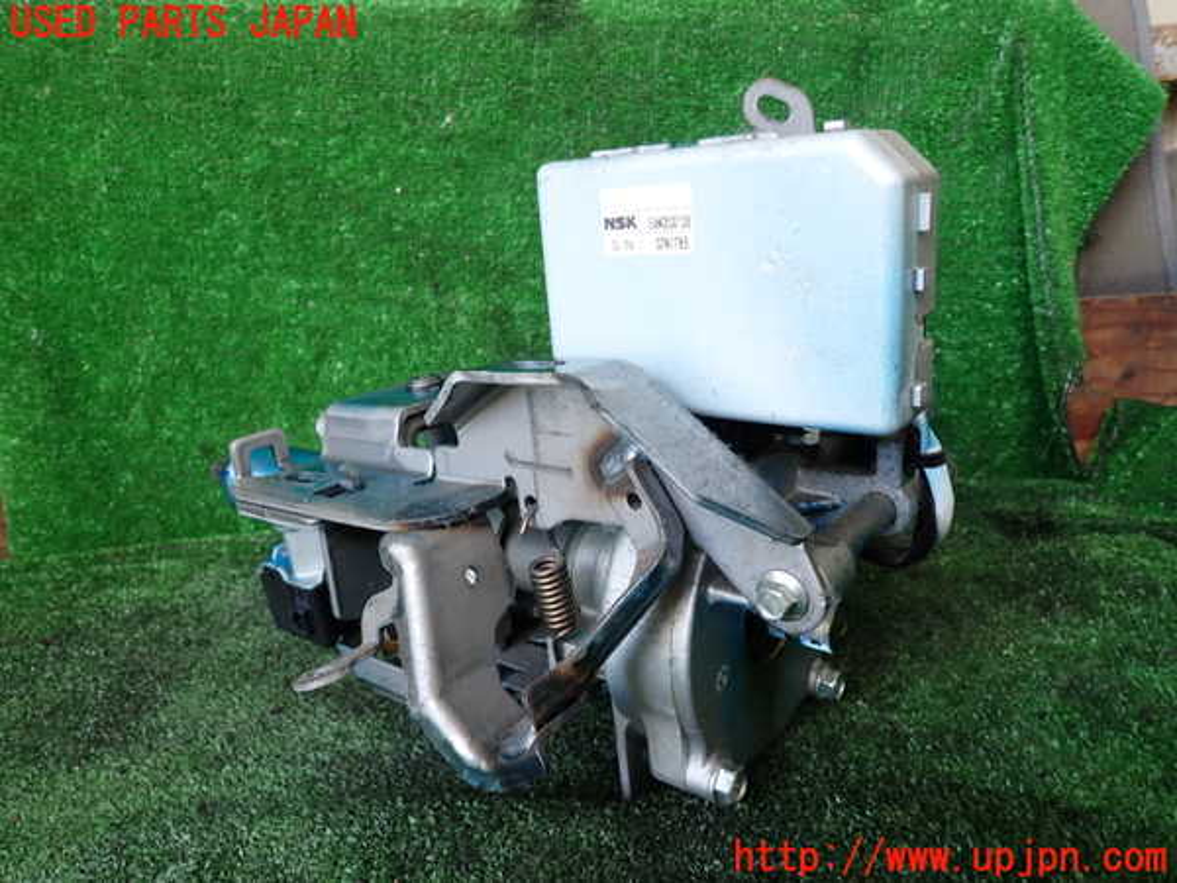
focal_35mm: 25
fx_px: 850
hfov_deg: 69.4
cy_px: 442
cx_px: 588
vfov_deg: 54.9
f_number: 2
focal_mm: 4.5
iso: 125
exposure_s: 1/60
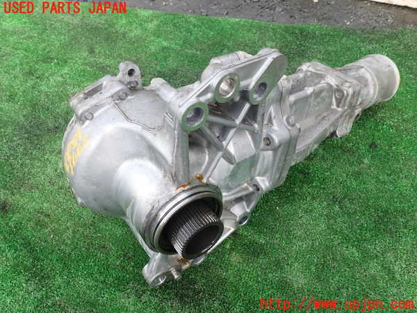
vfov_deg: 54.9
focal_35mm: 25
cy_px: 156
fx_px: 301
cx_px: 208
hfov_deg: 69.4
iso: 100
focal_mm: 4.5
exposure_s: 1/200
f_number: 2.8
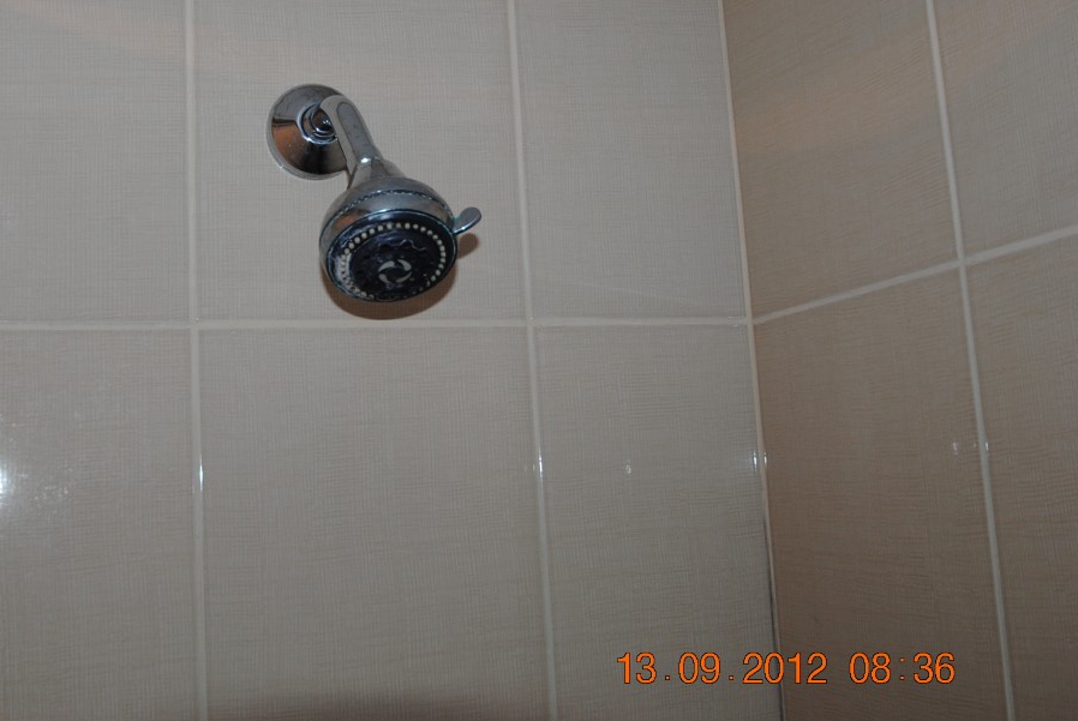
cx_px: 398
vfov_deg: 29.2
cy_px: 277
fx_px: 1379
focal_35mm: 46
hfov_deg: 42.3
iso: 200
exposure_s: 1/60
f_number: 4.5
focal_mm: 24
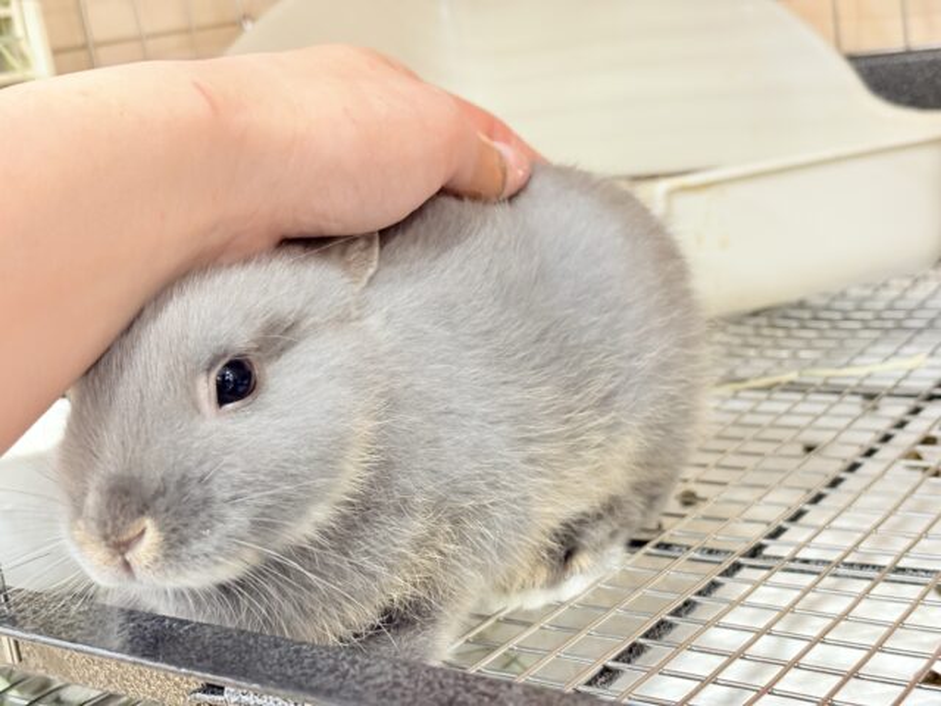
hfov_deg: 36.8
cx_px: 470
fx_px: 1414
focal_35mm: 52
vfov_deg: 28.0
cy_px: 353
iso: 160
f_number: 1.6
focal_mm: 5.96
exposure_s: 1/33
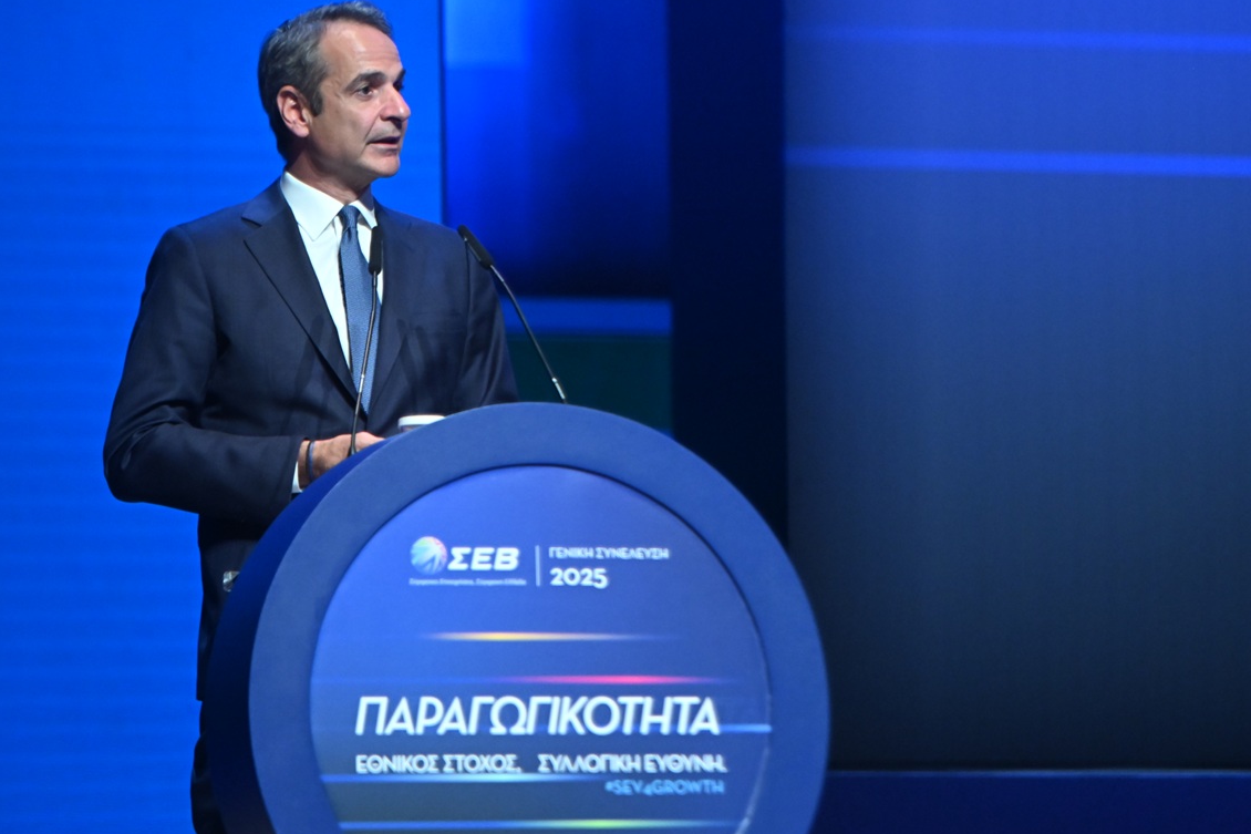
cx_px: 622
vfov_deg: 5.7
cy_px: 398
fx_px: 8303
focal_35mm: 239
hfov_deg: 8.6
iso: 2500
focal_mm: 150
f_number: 2.8
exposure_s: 1/320
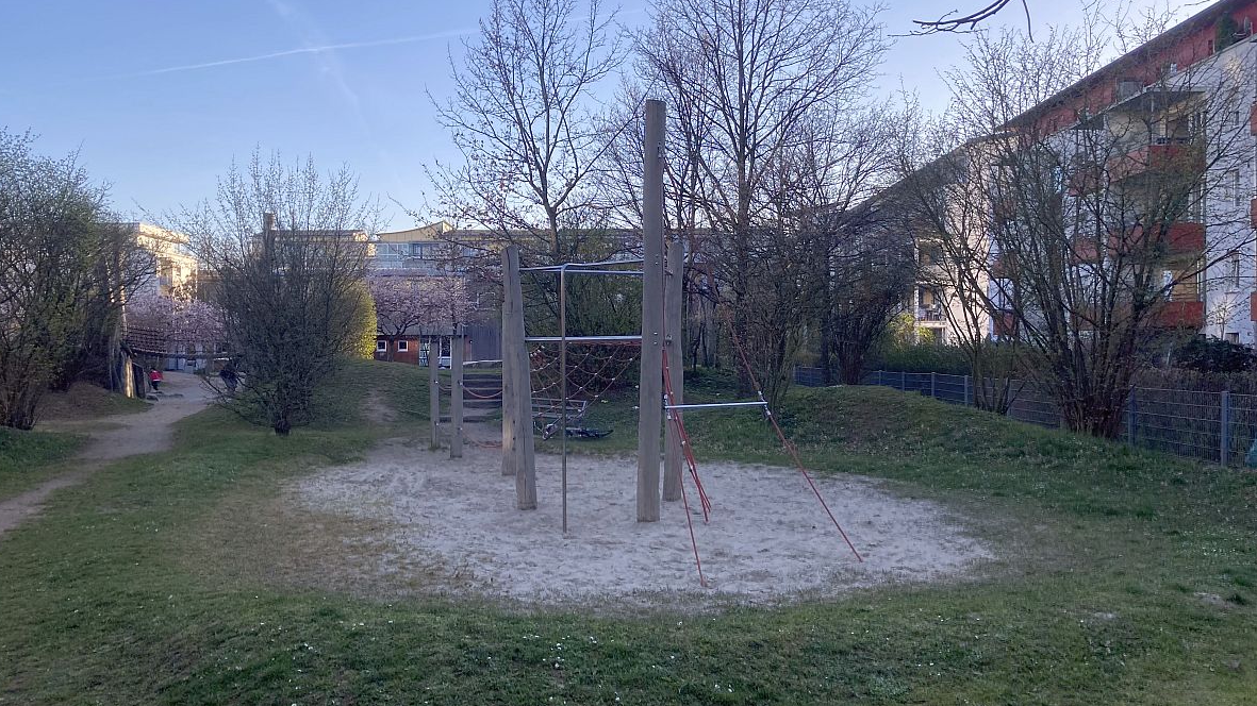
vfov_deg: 37.8
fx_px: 1033
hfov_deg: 62.6
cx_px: 624
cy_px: 355
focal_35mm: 31
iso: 20
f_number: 1.8
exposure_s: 1/666
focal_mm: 3.99
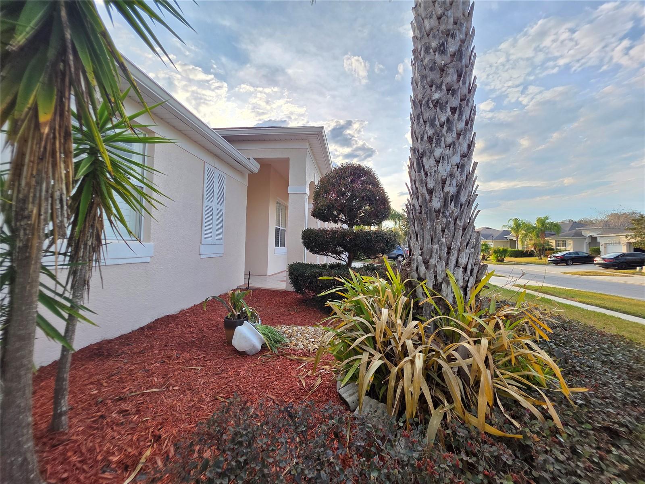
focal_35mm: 13
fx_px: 242
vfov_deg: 89.9
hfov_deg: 106.2
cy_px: 242
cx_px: 322
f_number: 1.9
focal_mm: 2.2
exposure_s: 1/342
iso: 40
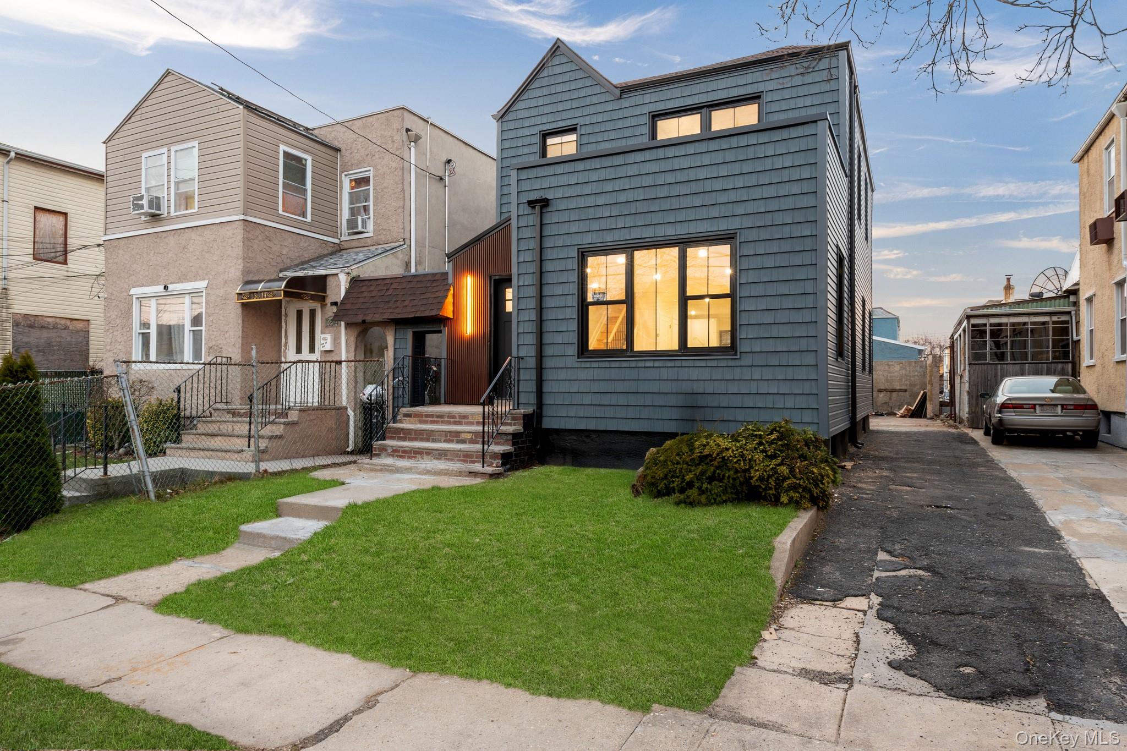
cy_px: 376
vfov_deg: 59.5
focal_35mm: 21
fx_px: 657
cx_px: 564
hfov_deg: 81.2
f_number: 10
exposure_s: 1.3
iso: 320
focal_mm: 14
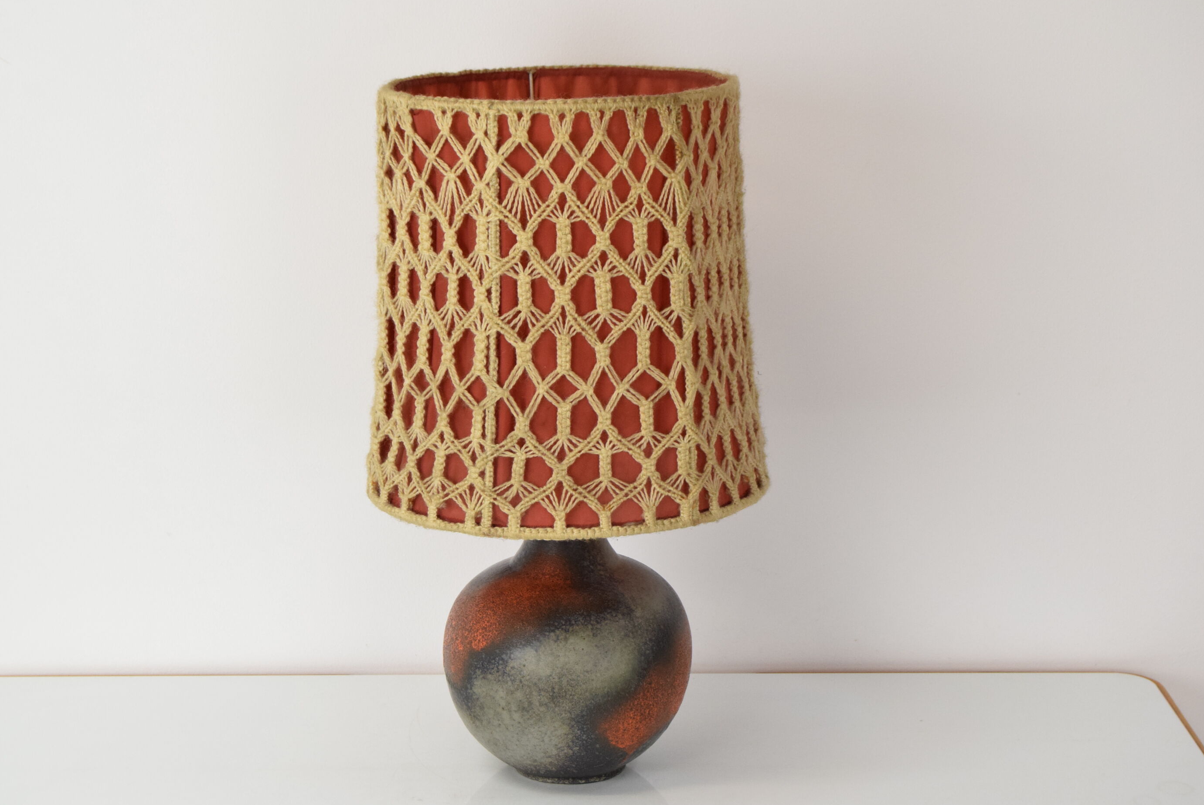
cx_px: 579
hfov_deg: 26.0
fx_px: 2610
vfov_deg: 17.5
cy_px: 402
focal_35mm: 78
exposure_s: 1/250
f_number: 8
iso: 1600
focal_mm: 48
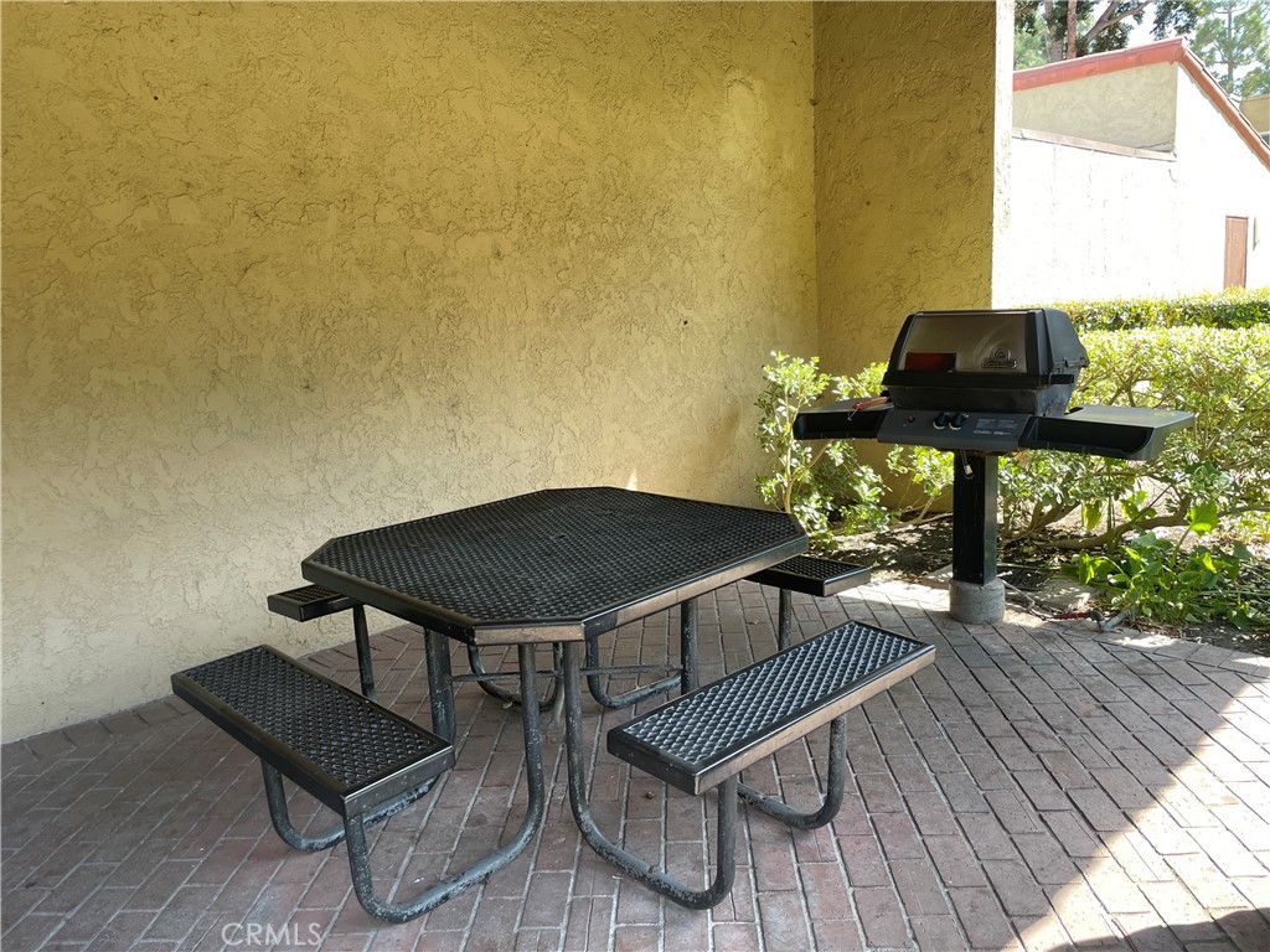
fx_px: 954
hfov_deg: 67.3
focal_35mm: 26
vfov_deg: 53.1
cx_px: 635
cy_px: 476
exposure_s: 1/136
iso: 32
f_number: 1.6
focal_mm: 4.2
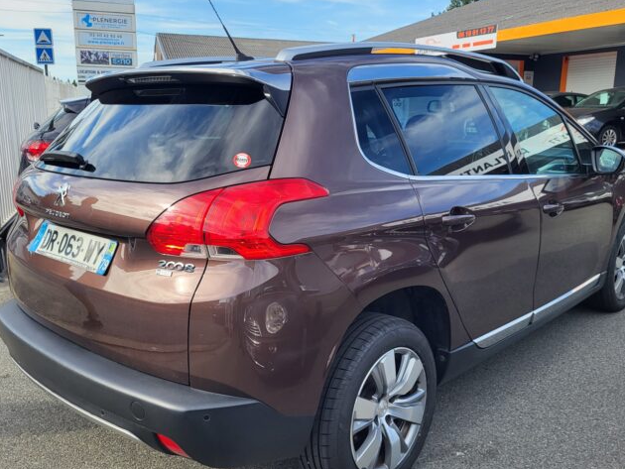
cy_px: 247
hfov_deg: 55.3
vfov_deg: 43.0
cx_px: 314
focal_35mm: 33
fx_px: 596
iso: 40
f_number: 1.8
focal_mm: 5.4
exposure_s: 1/796
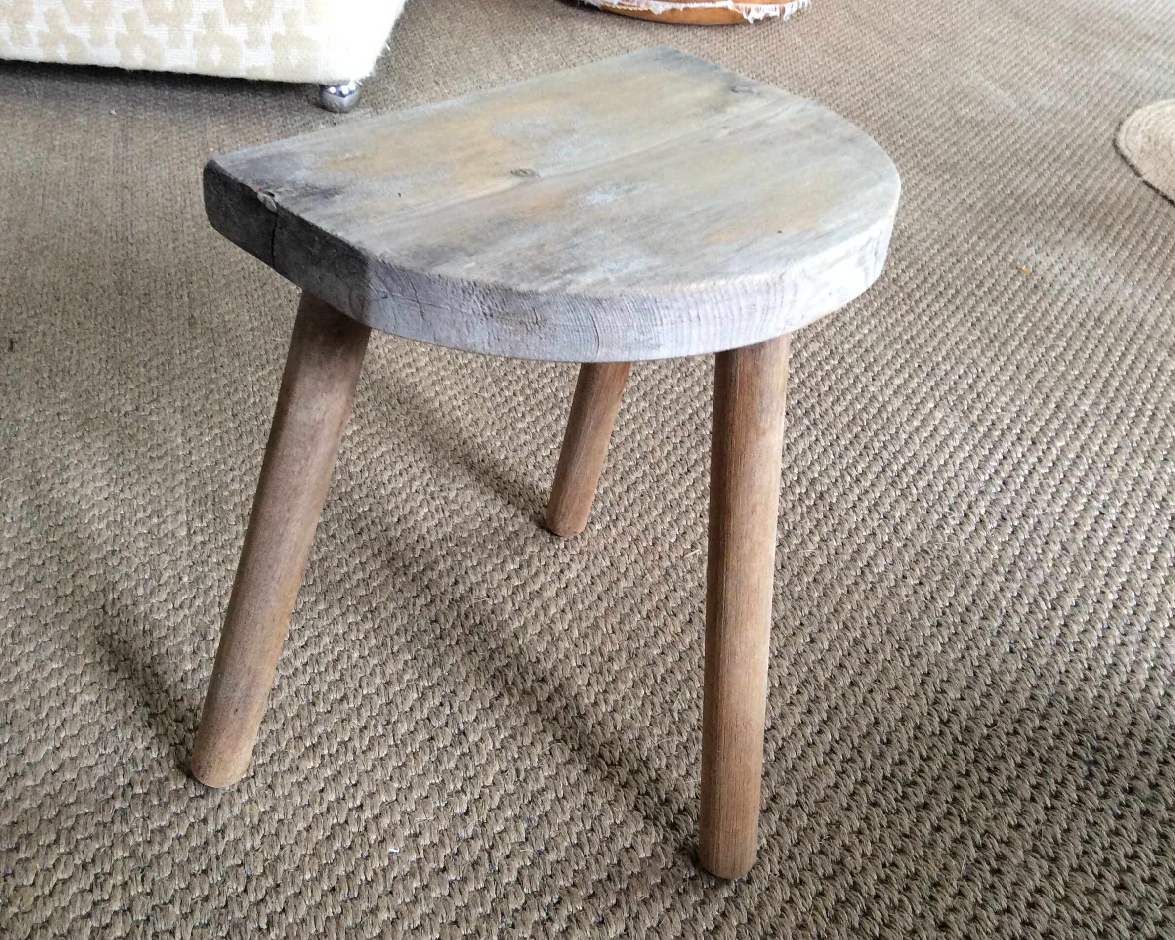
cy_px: 470
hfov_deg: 52.8
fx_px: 1182
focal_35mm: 34
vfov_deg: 43.4
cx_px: 592
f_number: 2.4
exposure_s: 1/25
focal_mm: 3.3
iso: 100
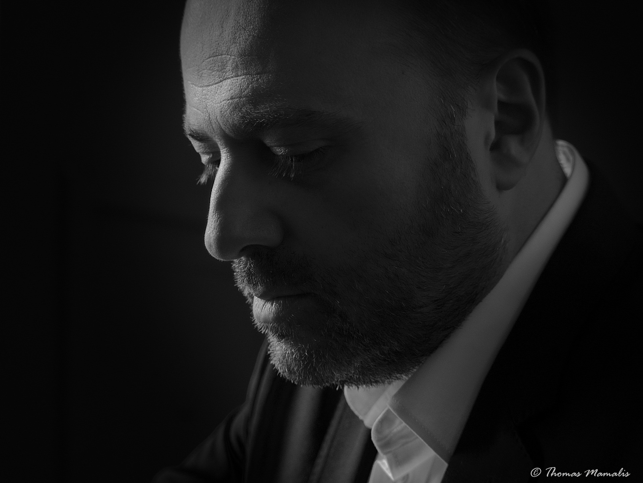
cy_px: 242
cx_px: 322
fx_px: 1486
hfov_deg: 24.4
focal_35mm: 80
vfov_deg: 18.4
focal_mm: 40
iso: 800
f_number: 4
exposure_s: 1/80
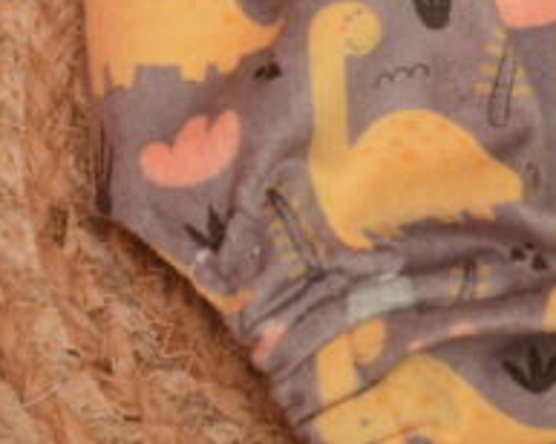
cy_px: 127
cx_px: 576
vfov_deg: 7.0
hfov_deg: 8.8
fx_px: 3600
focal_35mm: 219
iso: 100
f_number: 7.1
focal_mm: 50
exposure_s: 1/50
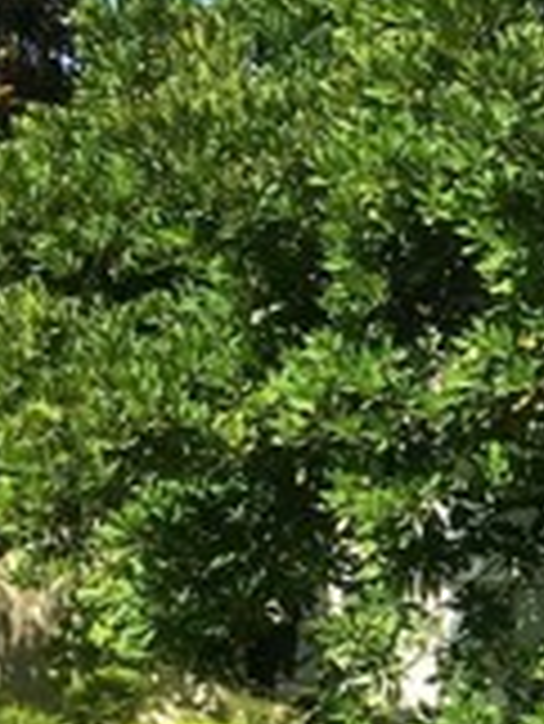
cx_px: 805
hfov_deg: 12.3
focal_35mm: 115
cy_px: 778
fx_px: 2406
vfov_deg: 16.6
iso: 25
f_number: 2.2
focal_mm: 4.15
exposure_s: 1/1068
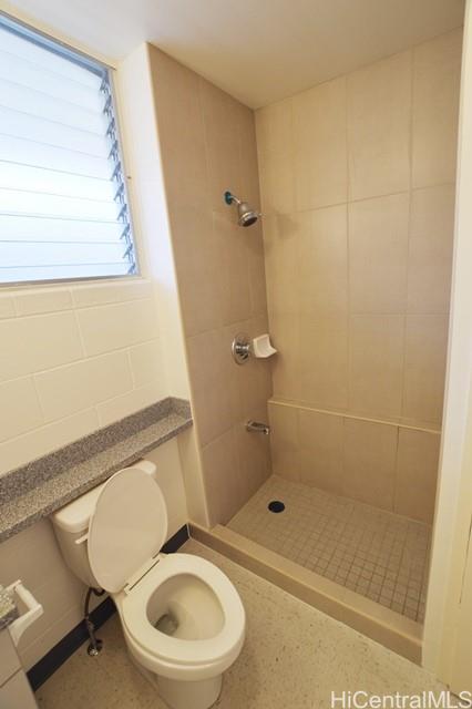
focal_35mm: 15
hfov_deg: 77.3
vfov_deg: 100.4
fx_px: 295
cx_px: 236
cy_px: 354
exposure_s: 1/80
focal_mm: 10
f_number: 4.5
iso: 400
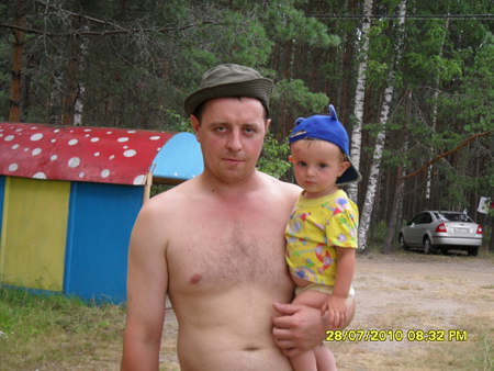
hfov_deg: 32.7
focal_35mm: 59
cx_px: 247
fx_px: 842
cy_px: 186
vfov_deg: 24.8
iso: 120
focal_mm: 10.6
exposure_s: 1/60
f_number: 4
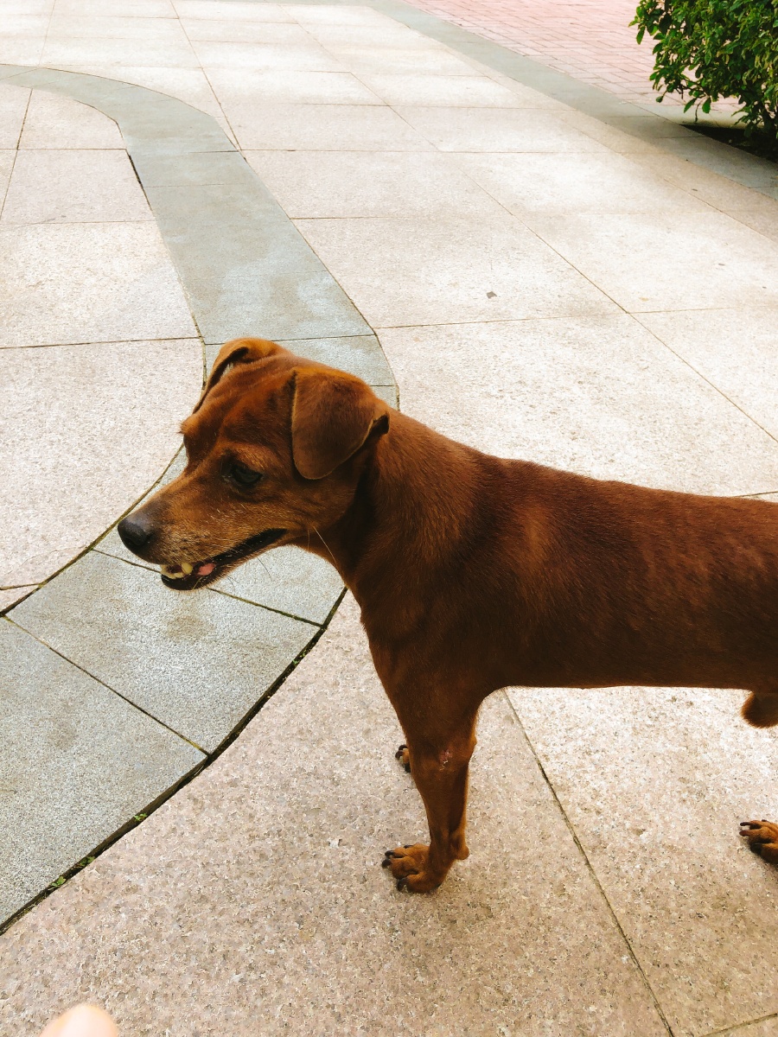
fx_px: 839
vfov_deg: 63.4
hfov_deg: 49.7
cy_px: 518
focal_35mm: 28
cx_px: 389
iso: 20
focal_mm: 4
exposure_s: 1/146
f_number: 1.8
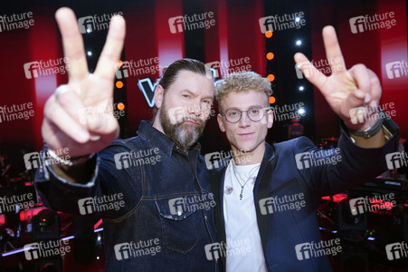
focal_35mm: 28
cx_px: 204
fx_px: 317
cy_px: 136
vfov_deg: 46.3
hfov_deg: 65.5
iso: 1600
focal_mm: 28
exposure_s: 1/125
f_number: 4.5
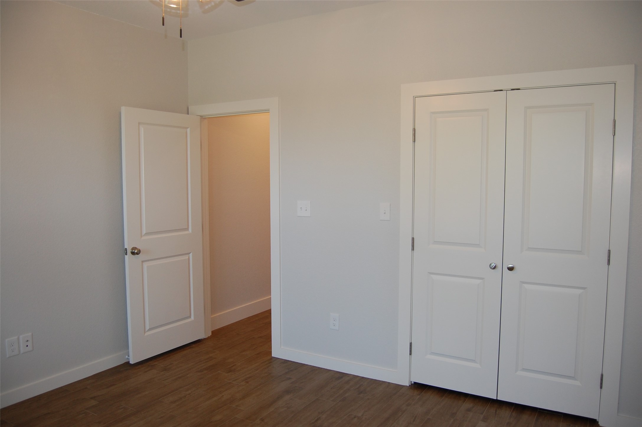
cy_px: 214
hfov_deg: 67.4
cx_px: 321
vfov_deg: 47.8
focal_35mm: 27
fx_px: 481
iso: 400
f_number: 3.5
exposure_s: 1/100
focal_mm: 18
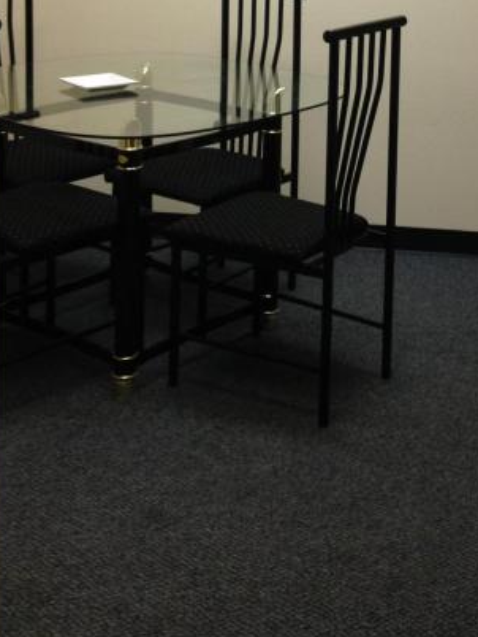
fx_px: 1159
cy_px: 48
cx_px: 386
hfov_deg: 23.0
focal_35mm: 63
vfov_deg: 29.3
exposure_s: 1/20
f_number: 2.4
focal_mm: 4.12
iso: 64
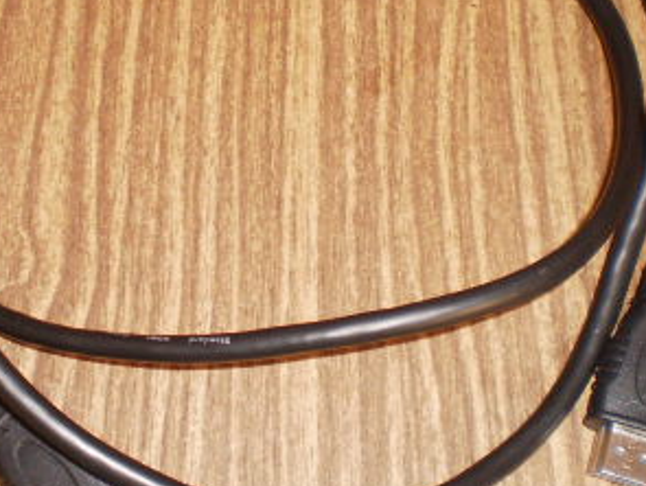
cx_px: 212
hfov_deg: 24.9
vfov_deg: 18.9
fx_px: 1457
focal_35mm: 78
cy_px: 166
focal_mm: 6.3
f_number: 3.1
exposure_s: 1/30
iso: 125
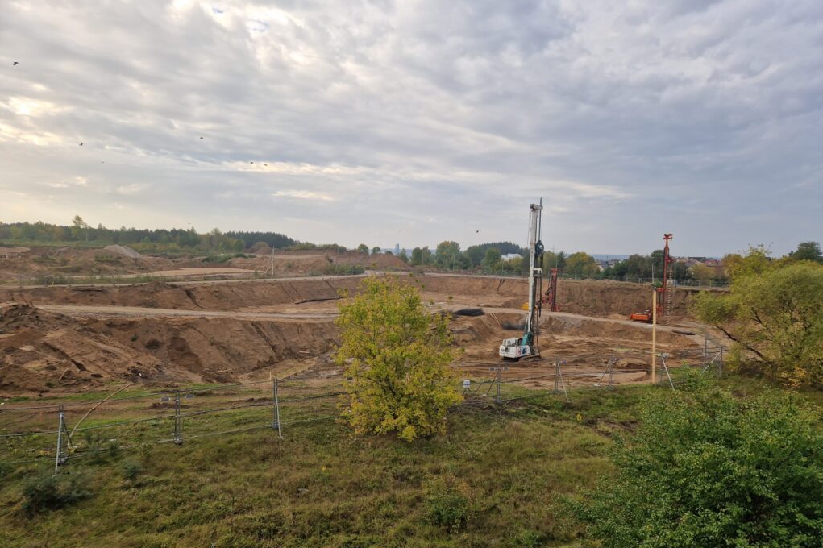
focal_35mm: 24
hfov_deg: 73.8
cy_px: 306
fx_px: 548
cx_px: 412
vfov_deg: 53.0
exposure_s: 1/365
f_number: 1.8
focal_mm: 5.4
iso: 50
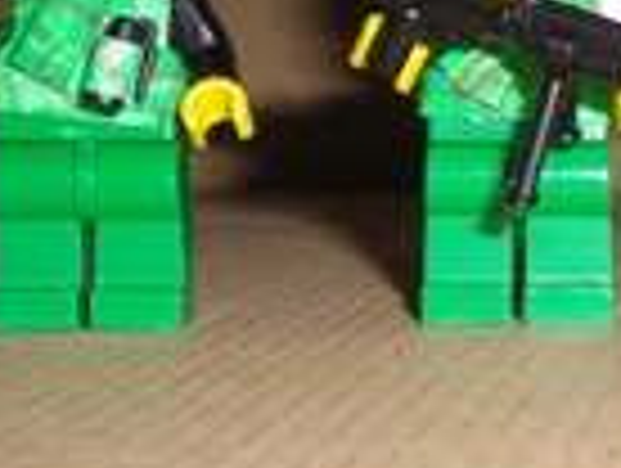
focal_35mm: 110
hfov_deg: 17.2
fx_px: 1977
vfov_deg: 13.5
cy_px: 130
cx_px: 716
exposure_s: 1/30
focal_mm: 6.2
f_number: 8
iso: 64
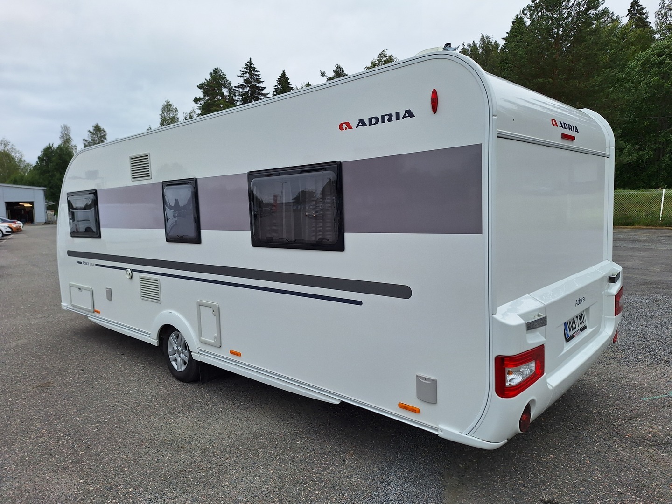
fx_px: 446
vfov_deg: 58.9
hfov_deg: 73.9
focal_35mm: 23
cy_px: 252
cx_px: 336
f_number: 1.8
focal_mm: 5.54
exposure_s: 1/1299
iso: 40
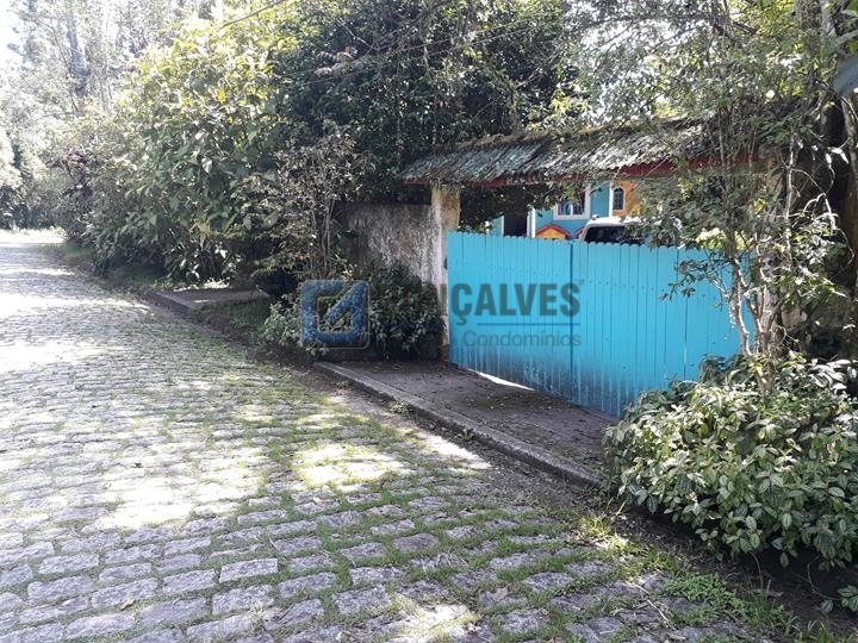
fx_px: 669
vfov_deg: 51.4
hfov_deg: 65.3
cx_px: 429
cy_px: 322
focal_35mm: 27
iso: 64
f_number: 1.9
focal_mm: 3.6
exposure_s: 1/120
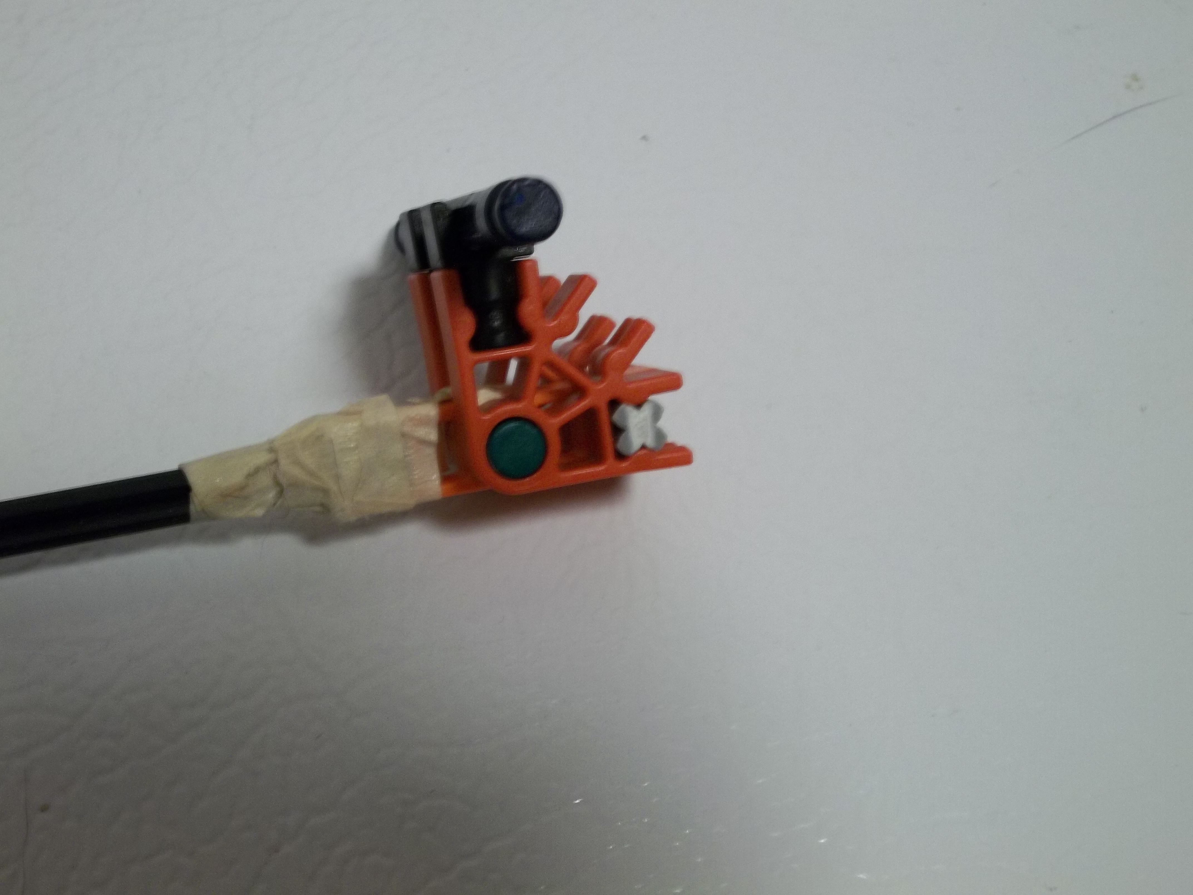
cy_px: 448
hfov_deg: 42.9
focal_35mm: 44
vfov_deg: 32.9
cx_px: 596
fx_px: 1516
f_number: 4.5
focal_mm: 7.8
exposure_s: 1/8
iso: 160
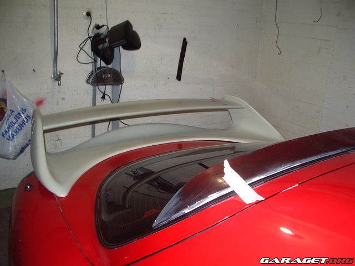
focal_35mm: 35
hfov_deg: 52.6
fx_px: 359
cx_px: 178
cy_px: 133
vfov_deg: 40.7
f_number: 2.6
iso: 100
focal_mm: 5.8
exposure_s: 1/40
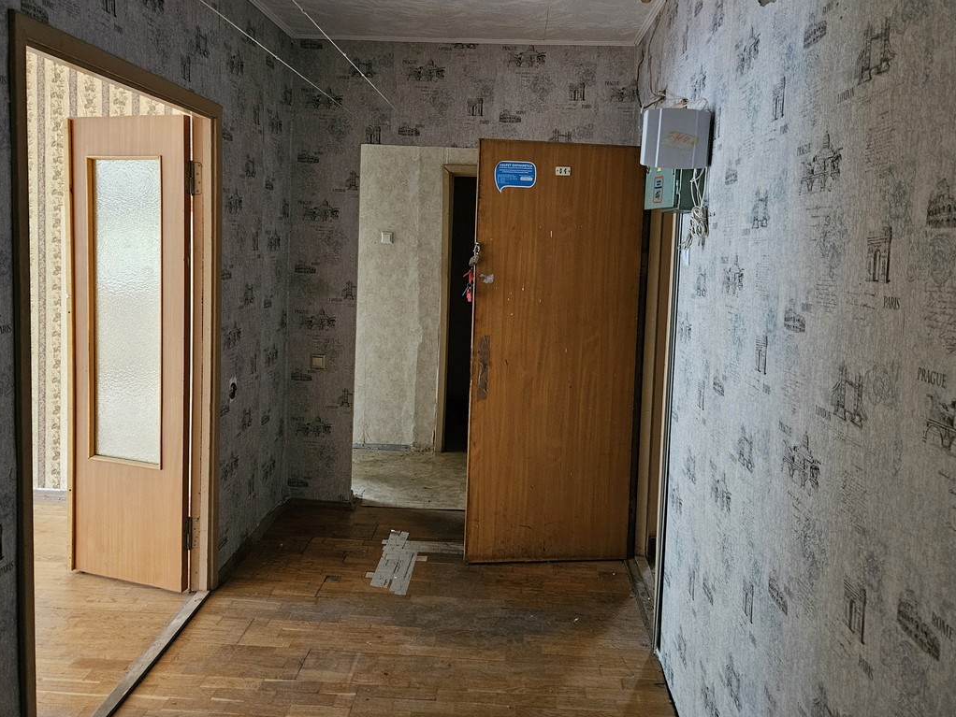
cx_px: 477
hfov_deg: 65.3
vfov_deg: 51.2
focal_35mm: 27
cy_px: 300
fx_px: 746
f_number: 1.8
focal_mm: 5.4
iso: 800
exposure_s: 1/25
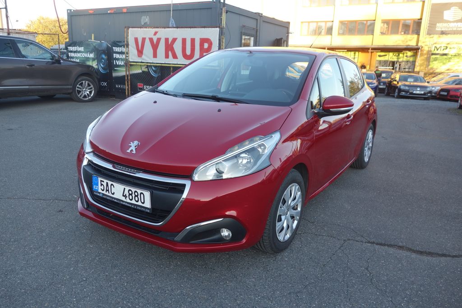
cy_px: 154
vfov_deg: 46.4
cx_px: 231
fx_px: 359
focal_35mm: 28
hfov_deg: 65.5
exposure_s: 1/80
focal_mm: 10.4
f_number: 3.5
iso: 125
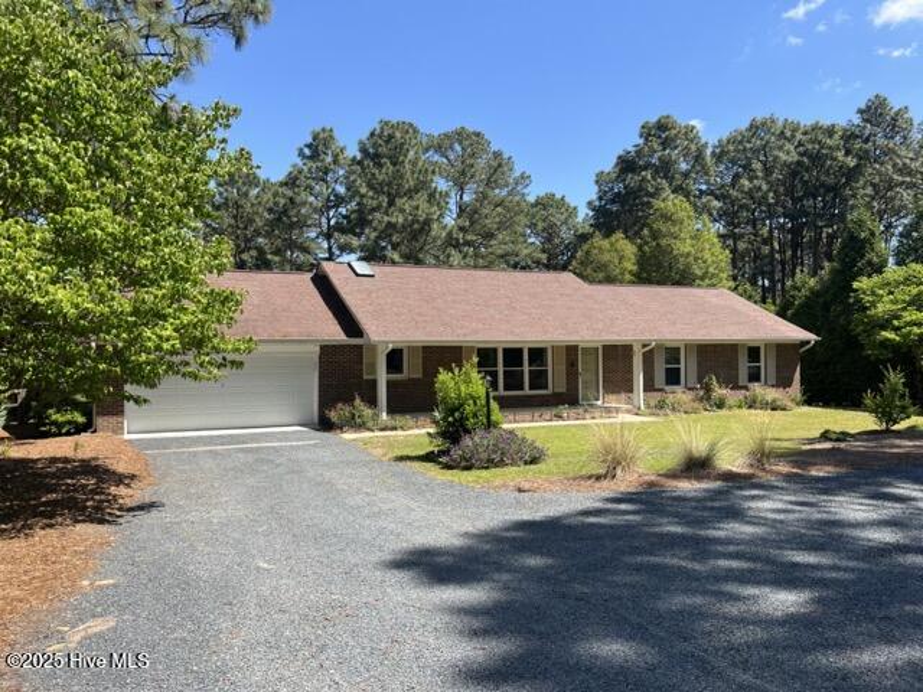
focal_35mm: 26
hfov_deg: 67.3
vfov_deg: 53.1
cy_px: 346
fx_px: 693
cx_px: 462
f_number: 1.5
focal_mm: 5.7
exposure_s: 1/2353
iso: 50
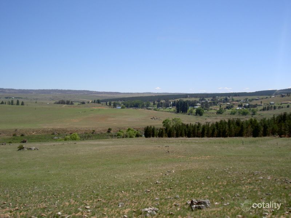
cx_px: 146
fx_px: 328
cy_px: 109
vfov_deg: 36.8
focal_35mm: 39
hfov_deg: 47.9
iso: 50
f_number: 4.7
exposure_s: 1/500
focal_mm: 8
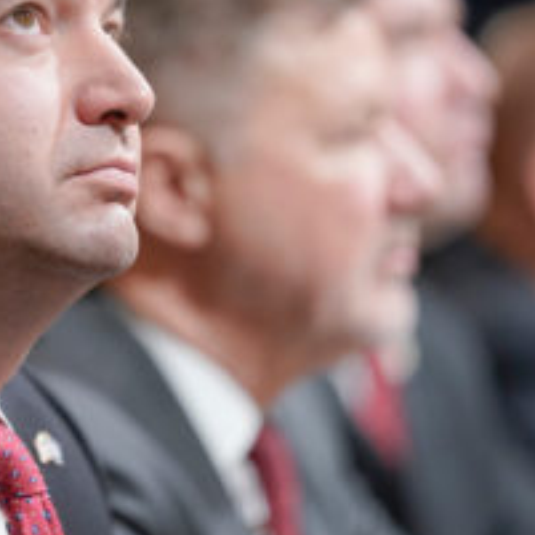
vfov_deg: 5.5
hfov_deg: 5.5
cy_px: 177
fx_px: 5613
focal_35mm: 321
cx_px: 105
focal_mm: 179
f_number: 2.8
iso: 1250
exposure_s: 1/250
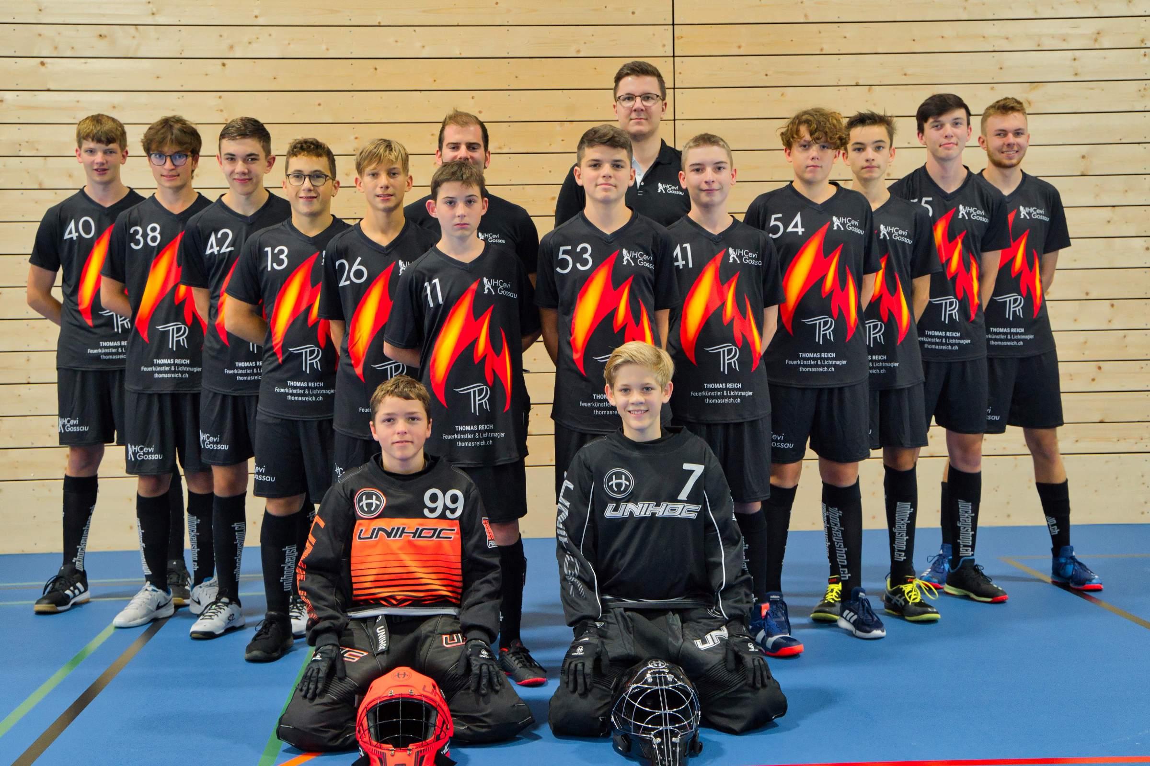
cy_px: 383
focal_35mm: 51
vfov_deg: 26.5
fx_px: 1629
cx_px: 575
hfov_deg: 38.9
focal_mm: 51
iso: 6400
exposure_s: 1/80
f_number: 8
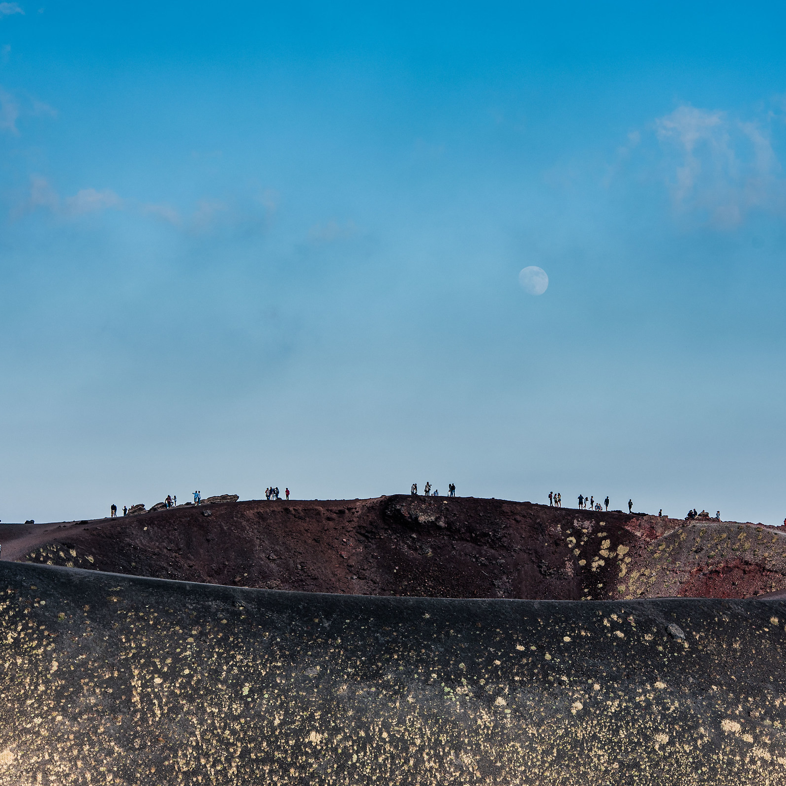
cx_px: 433
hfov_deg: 12.2
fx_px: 3674
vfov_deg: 12.2
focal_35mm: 143
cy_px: 393
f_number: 6.3
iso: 100
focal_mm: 112
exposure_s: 1/400
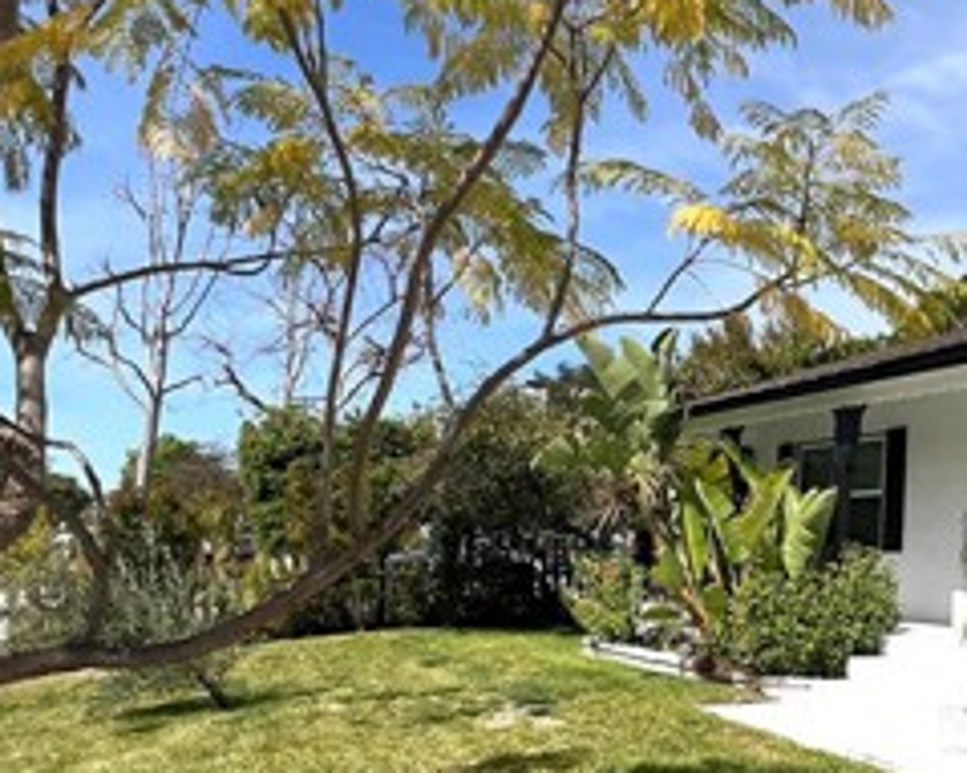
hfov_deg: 47.3
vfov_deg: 43.2
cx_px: 878
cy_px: 457
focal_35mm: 34
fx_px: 973
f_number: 1.8
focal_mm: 1.57
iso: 32
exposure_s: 1/2732
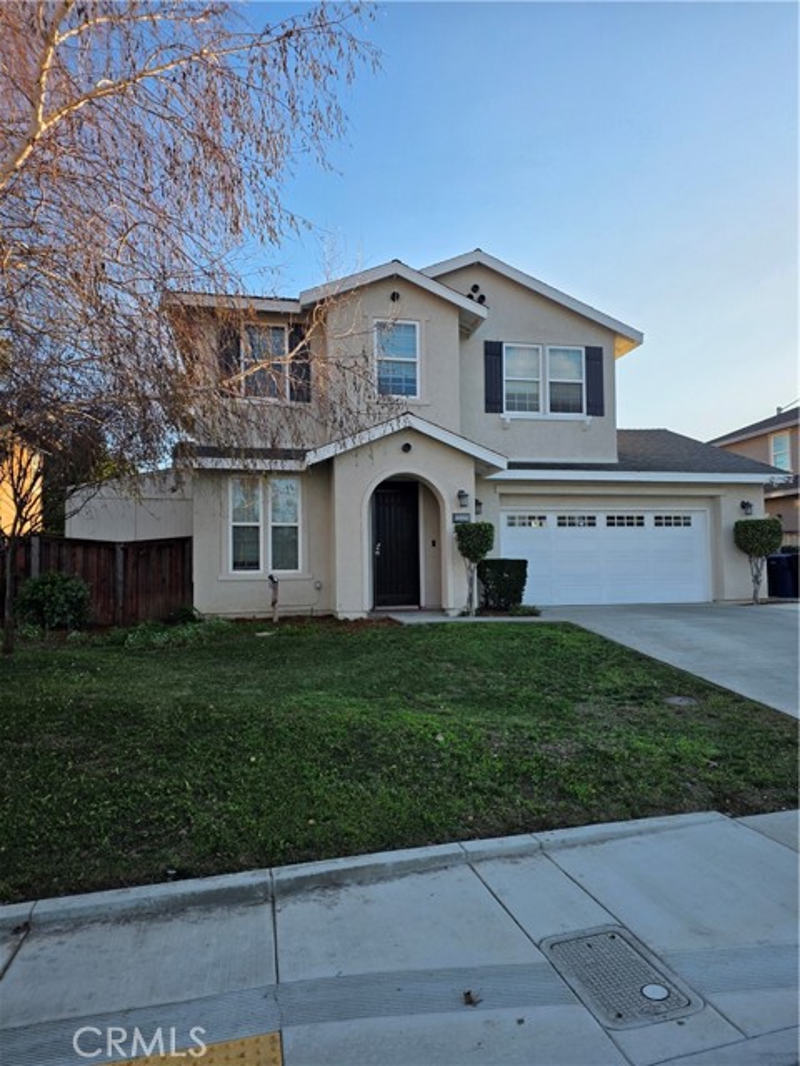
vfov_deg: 73.9
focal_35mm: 23
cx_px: 400
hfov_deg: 58.9
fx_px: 709
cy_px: 533
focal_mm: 6.25
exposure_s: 1/3134
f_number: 1.7
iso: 80
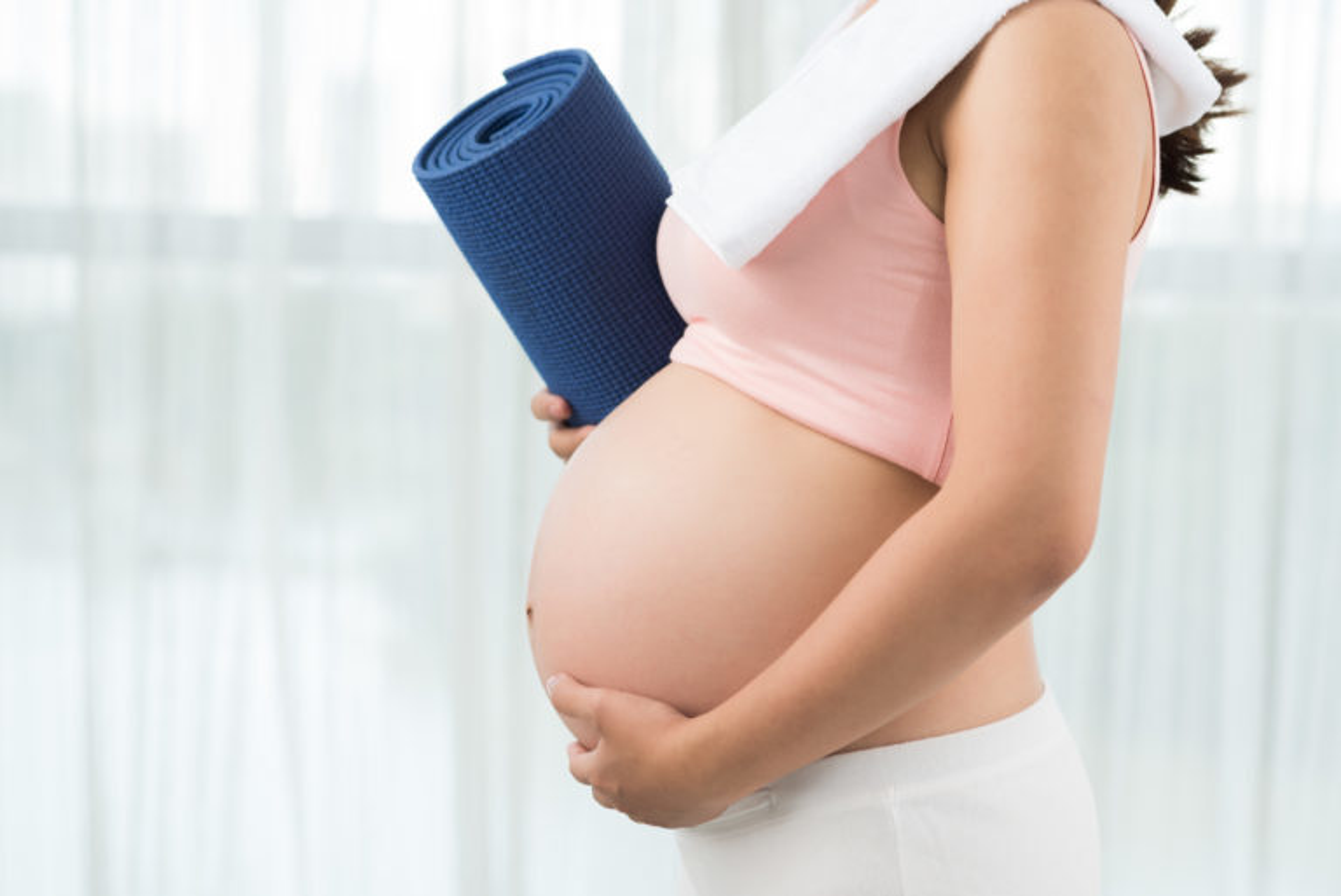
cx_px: 670
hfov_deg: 23.9
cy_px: 448
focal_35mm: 85
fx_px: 3168
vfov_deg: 16.1
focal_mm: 85
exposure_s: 1/125
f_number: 4
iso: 320
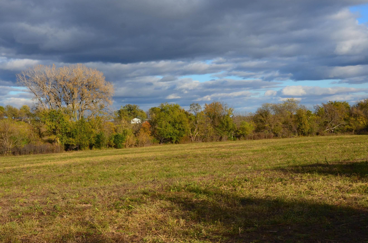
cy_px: 116
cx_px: 156
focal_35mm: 56
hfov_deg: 35.6
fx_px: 571
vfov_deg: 24.1
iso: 200
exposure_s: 1/350
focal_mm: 32
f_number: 9.5
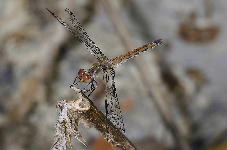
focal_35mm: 255
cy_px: 75
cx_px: 114
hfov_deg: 8.1
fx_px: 1605
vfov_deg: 5.4
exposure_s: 1/200
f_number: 22
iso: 100
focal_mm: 170
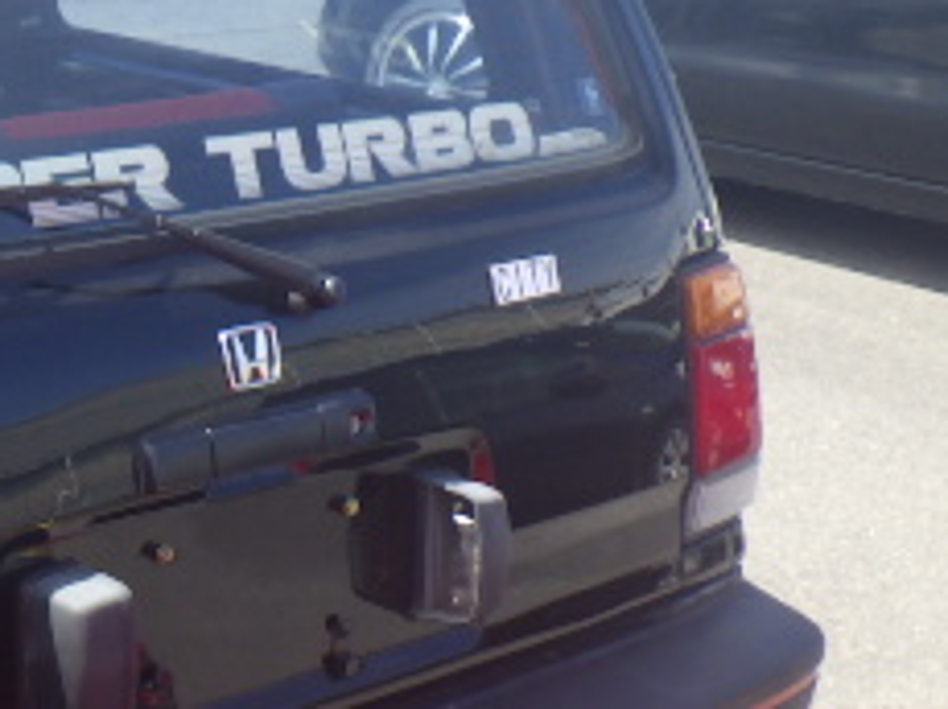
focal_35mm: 78
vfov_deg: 18.8
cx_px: -342
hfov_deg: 22.0
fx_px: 2134
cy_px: 445
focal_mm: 5
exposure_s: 1/250
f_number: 4.2
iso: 125
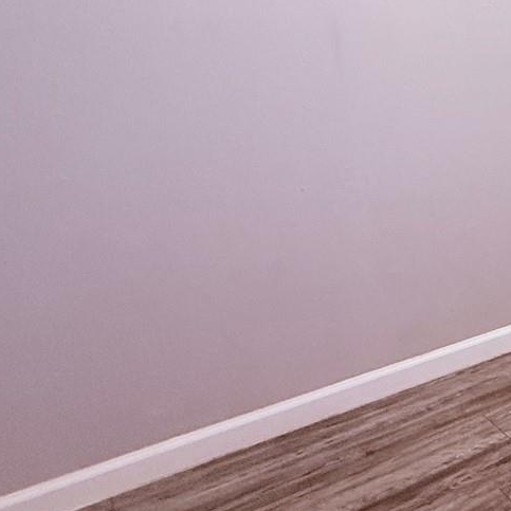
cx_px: 819
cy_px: 109
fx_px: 685
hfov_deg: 25.9
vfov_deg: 39.5
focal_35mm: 41
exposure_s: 1/60
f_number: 2.2
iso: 320
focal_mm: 2.22
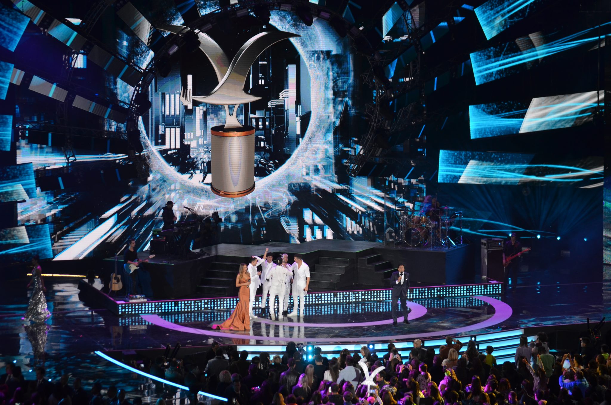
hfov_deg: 19.5
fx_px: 1778
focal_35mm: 105
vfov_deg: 13.0
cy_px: 202
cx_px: 306
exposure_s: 1/125
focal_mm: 70
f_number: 4.2
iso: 800
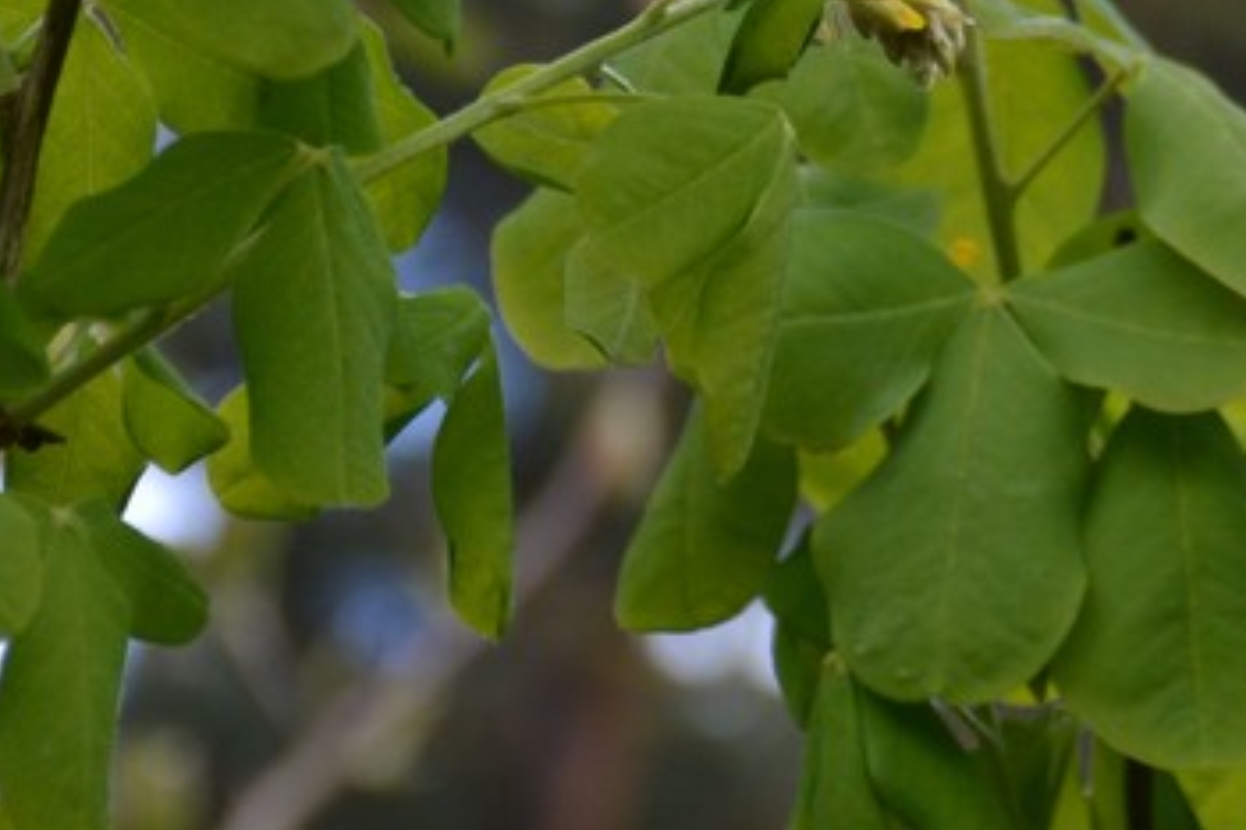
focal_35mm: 397
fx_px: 13740
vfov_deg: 3.4
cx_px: 1519
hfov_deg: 5.2
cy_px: -458
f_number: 7.1
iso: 200
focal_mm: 62
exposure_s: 1/200
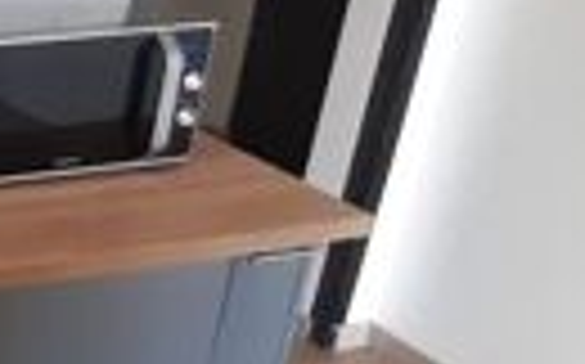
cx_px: -364
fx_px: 812
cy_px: 31
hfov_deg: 25.3
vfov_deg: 24.5
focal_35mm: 51
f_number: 2.2
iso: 250
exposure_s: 1/50
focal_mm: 1.13
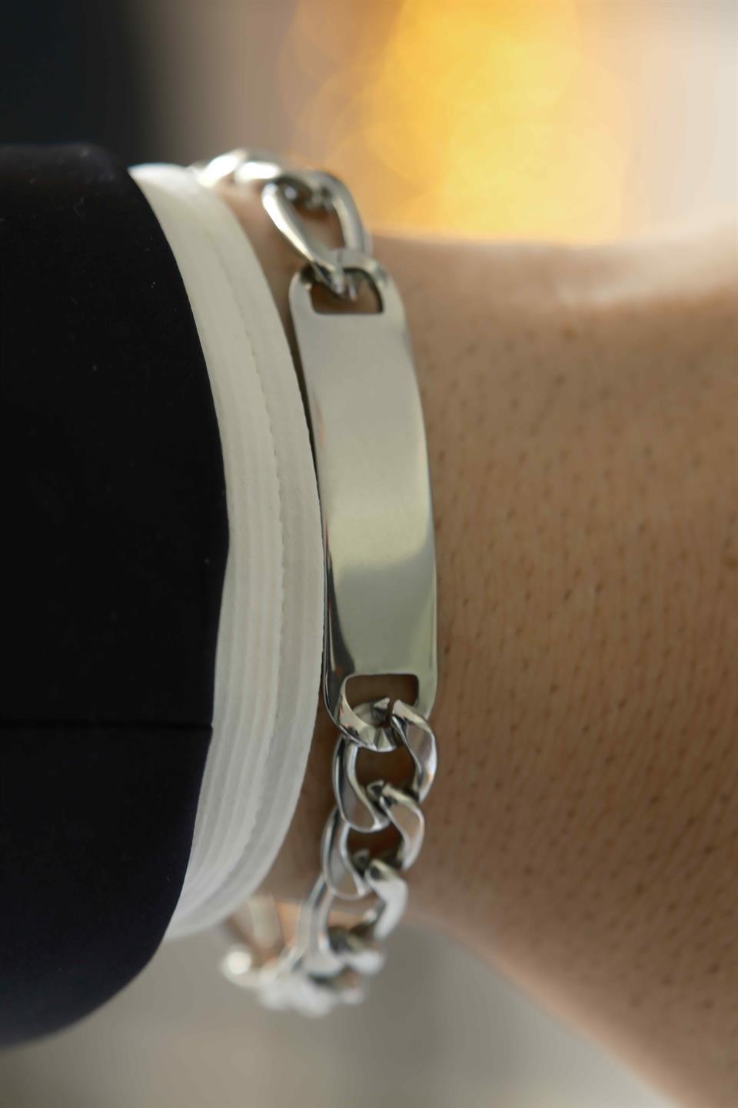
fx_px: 3690
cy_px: 554
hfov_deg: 11.4
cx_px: 369
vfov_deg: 17.1
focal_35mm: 120
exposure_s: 1/30
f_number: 4
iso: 400
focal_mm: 80
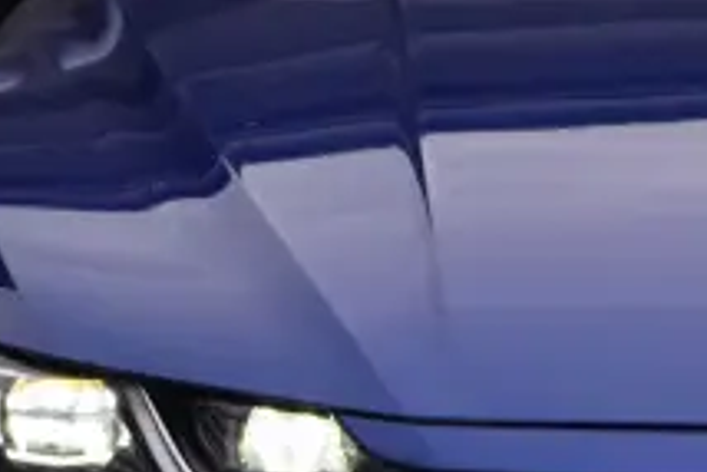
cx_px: 449
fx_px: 17647
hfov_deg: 2.3
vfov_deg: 1.5
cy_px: 319
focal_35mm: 898
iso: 320
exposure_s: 1/800
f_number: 6.3
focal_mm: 200
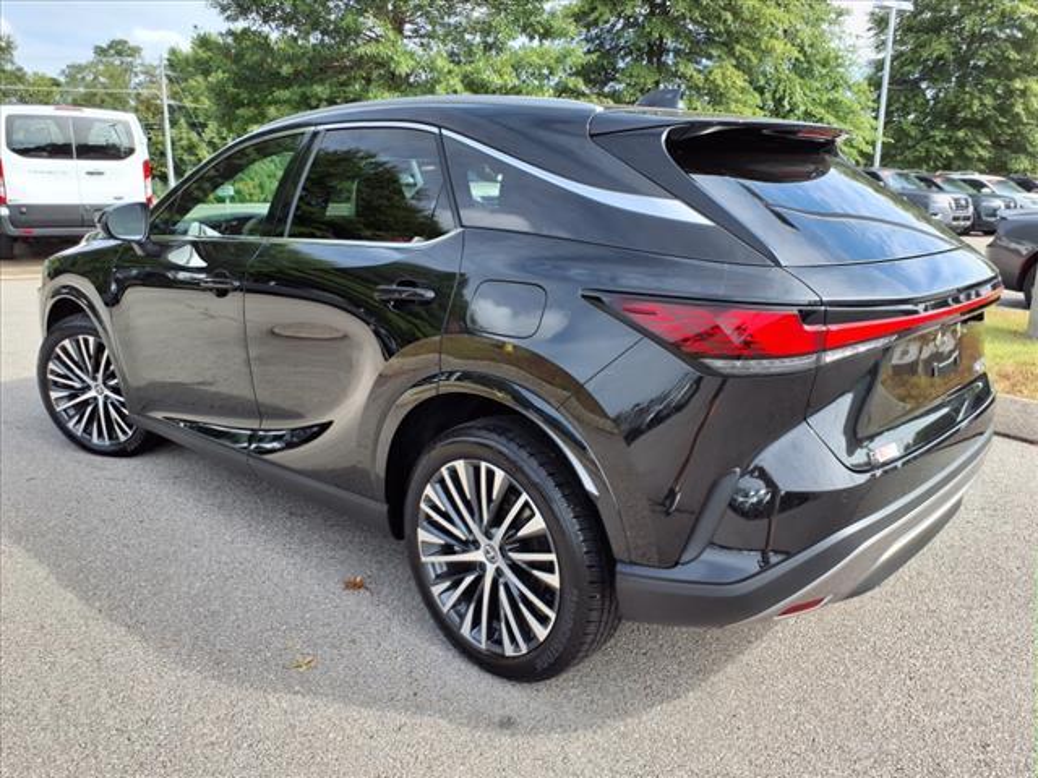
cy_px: 389
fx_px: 810
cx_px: 519
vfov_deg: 51.4
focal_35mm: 27
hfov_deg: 65.3
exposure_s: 1/769
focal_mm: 3.58
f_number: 1.9
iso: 40
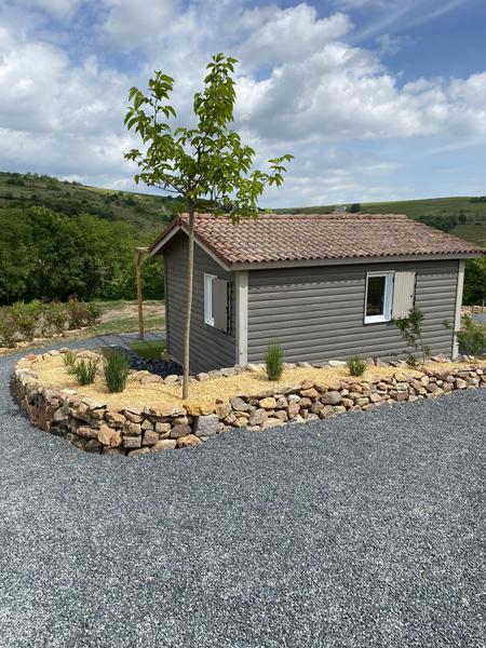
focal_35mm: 26
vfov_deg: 67.3
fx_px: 487
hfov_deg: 53.1
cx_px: 243
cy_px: 324
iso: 32
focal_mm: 4.25
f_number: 1.8
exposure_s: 1/3497
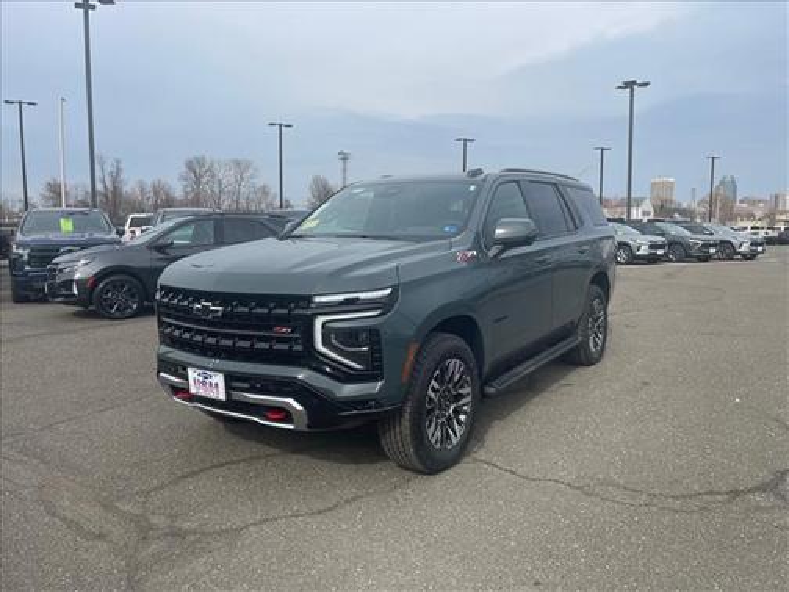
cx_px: 394
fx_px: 593
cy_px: 296
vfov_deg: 53.1
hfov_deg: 67.3
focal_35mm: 26
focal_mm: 4.2
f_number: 1.6
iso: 32
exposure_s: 1/2257
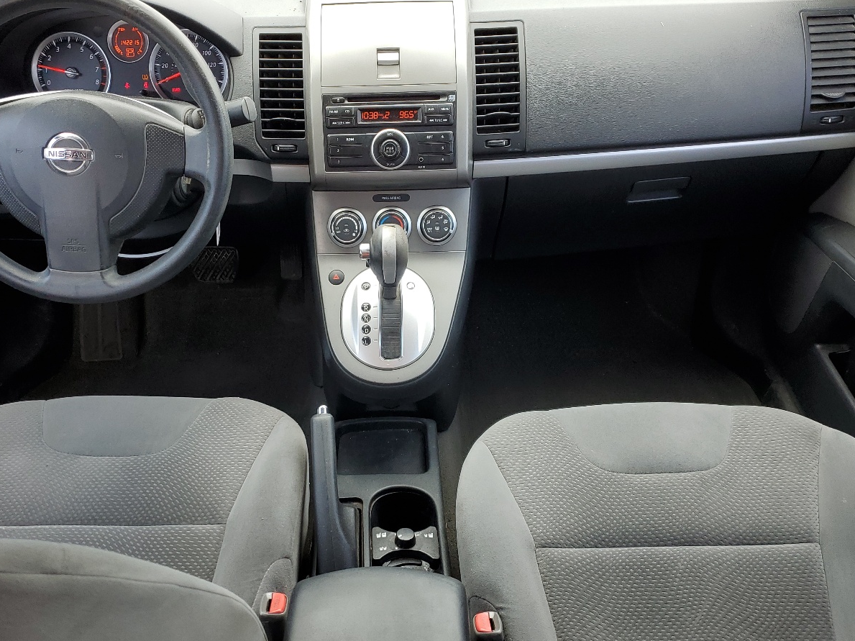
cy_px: 361
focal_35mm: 35
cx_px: 407
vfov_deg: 40.6
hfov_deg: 52.6
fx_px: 864
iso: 50
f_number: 1.5
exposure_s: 1/192
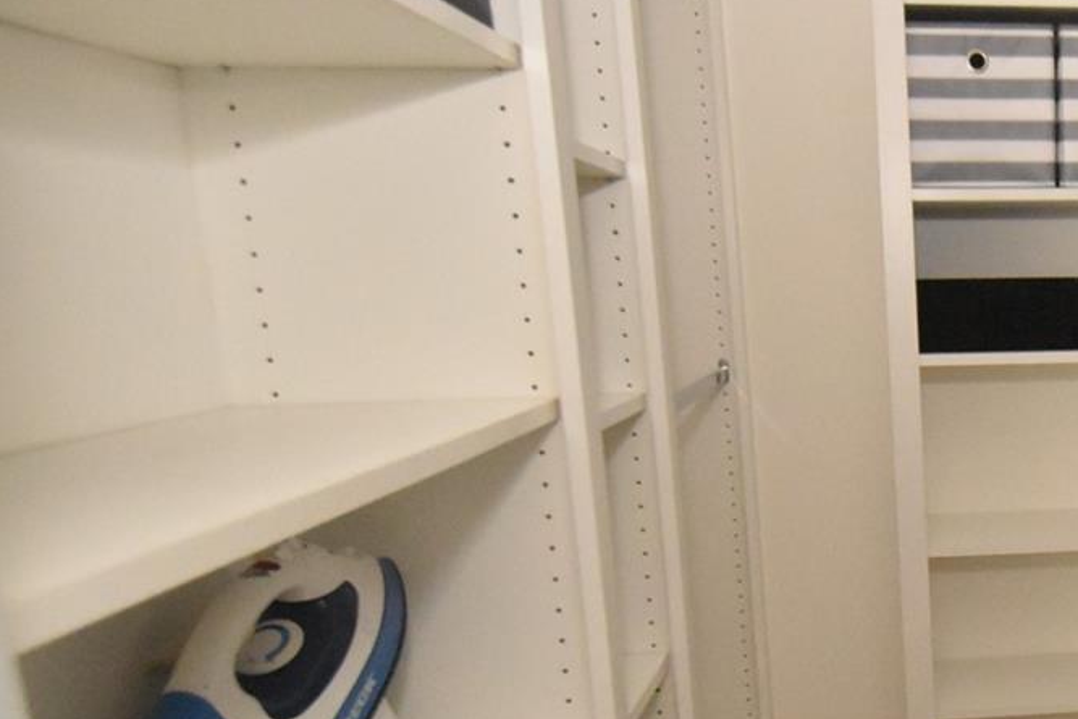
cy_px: 465
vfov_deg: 36.6
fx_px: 1078
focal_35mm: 36
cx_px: 1083
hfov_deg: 44.9
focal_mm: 10
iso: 6400
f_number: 3.5
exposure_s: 1/60
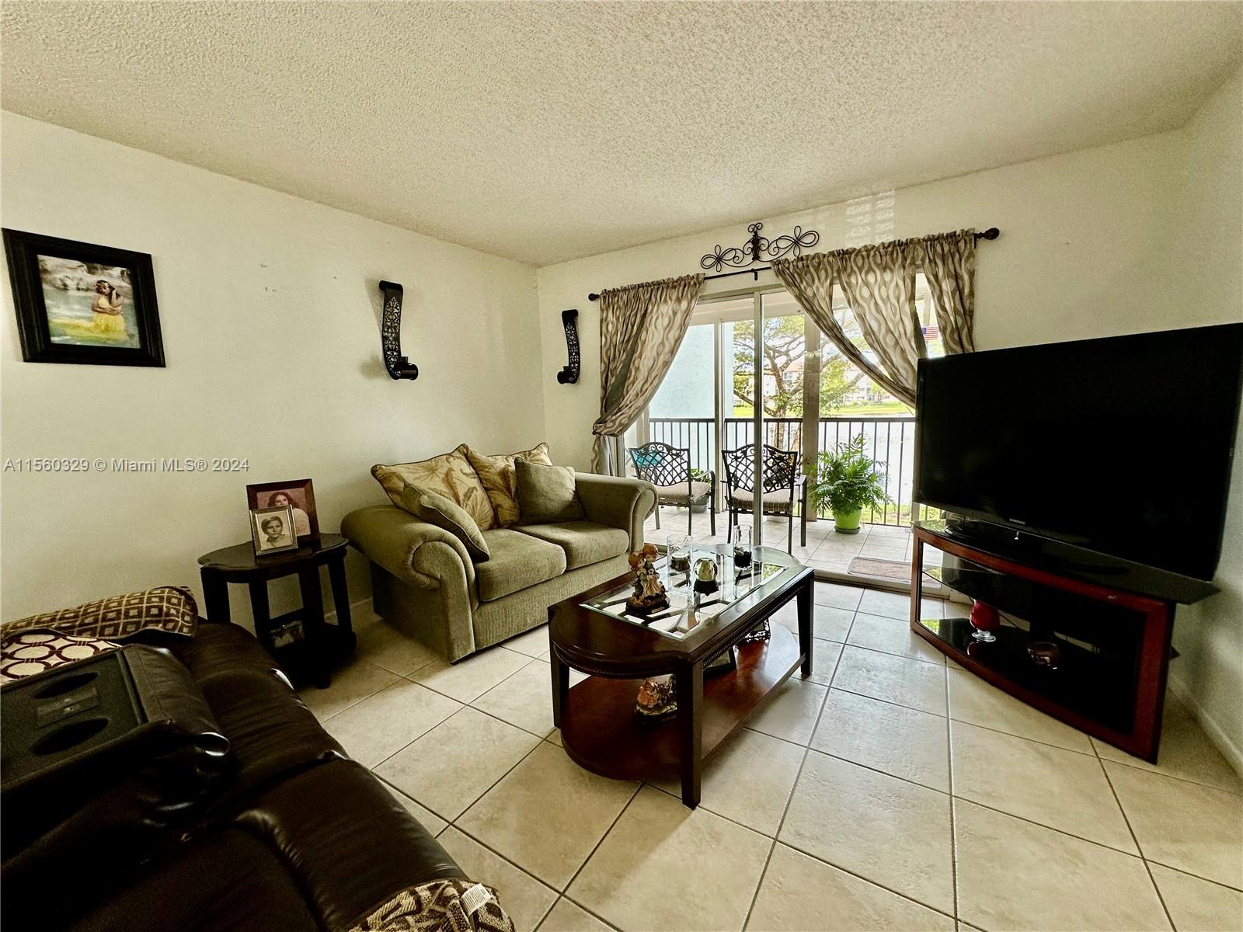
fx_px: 503
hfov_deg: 102.1
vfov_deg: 85.7
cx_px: 622
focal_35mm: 14
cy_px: 466
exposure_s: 1/120
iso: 100
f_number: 2.2
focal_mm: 2.22
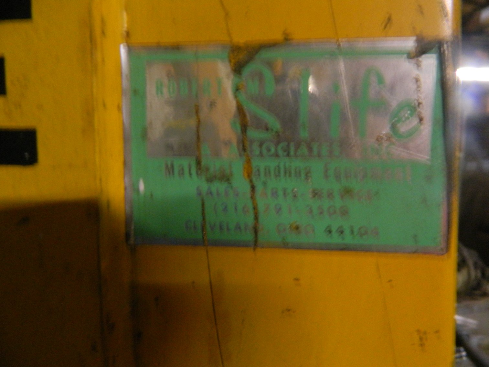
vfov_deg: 54.9
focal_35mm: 25
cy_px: 184
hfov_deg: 69.4
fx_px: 353
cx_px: 244
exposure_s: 1/2.5
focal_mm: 4.5
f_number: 3.1
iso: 400
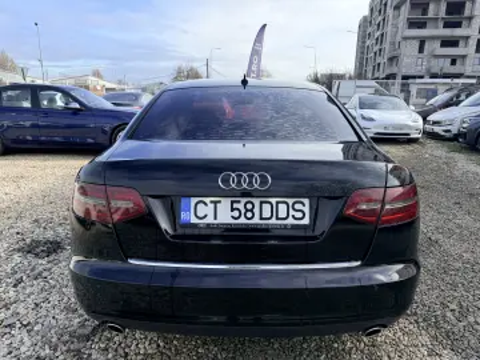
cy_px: 180
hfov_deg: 71.6
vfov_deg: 56.8
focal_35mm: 24
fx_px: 333
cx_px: 240
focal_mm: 6.76
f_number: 1.78
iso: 100
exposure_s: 1/2370
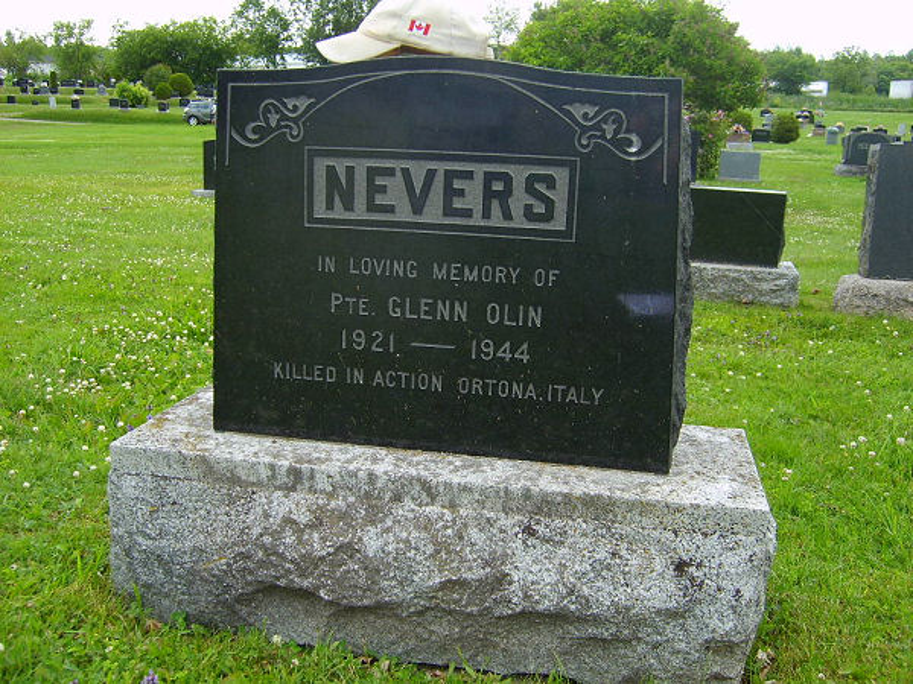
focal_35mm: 35
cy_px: 342
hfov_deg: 52.6
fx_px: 923
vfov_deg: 40.7
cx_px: 456
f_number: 2.8
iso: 50
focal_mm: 5.8
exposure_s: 1/60
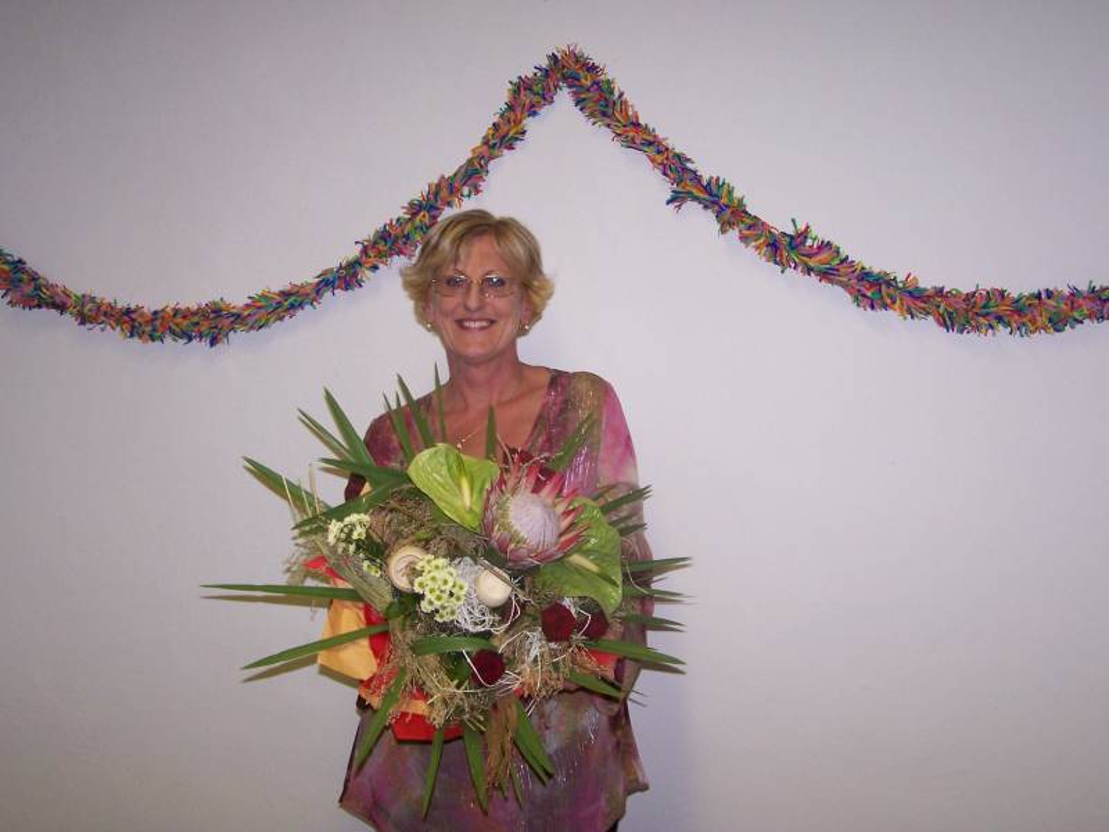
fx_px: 1538
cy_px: 416
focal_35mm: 48
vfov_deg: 30.3
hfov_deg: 39.7
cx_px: 554
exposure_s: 1/60
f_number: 3
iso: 140
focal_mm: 8
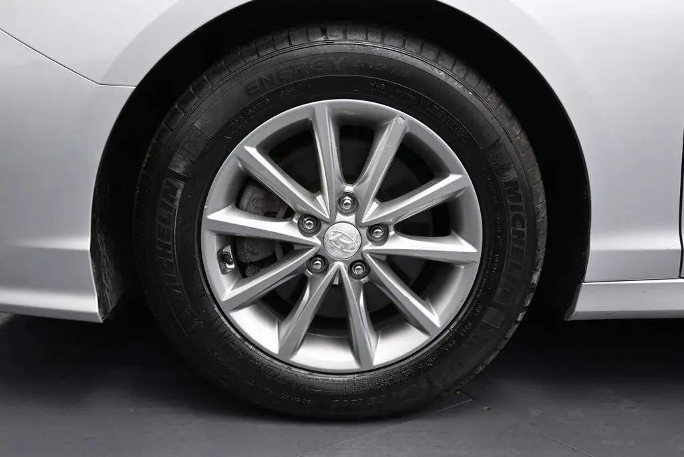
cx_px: 342
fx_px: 713
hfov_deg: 51.3
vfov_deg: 35.5
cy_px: 228
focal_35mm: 38
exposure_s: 1/125
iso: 450
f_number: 4.2
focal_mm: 25
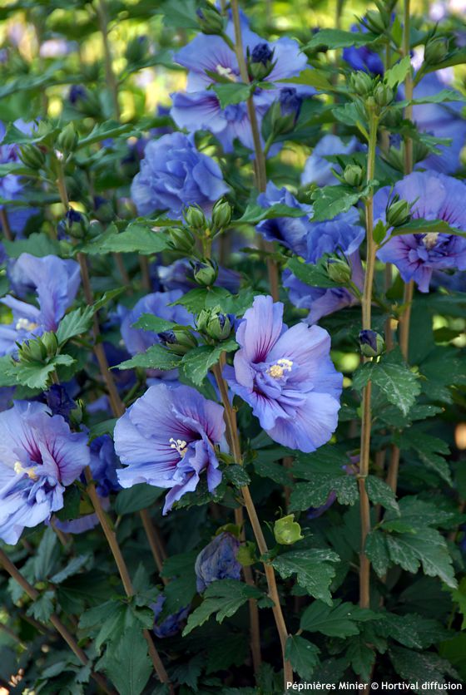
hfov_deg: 5.4
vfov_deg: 8.1
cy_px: 348
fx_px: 4935
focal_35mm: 255
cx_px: 233
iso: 200
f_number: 6.3
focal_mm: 170
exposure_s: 1/160
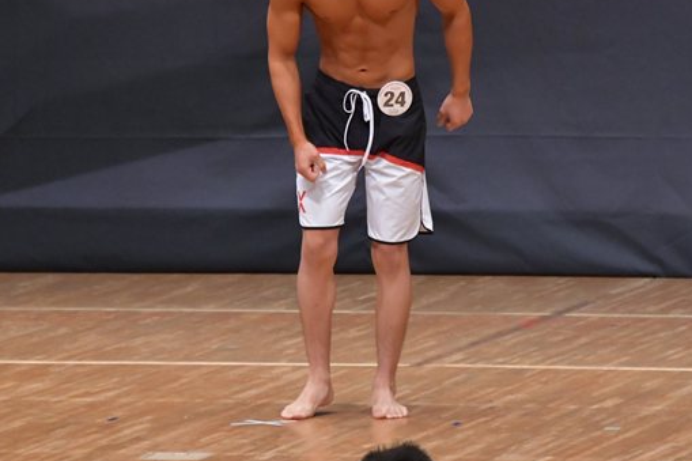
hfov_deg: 4.8
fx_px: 8339
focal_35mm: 434
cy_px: 136
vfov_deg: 3.2
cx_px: 342
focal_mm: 190
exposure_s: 1/400
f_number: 5.6
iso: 6400
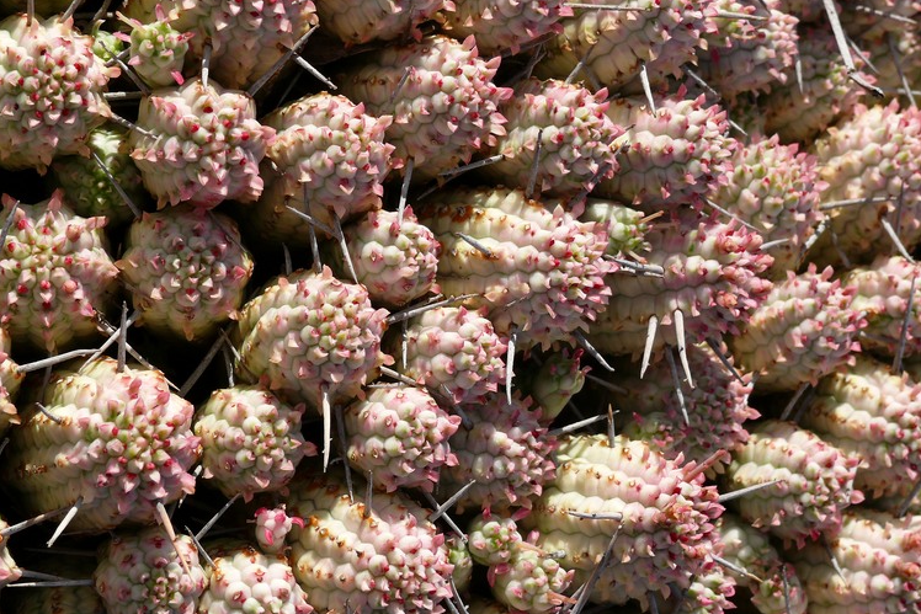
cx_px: 460
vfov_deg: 14.0
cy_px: 283
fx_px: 2507
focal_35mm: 98
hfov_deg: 20.8
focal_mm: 19.9
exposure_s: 1/400
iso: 100
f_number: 6.3
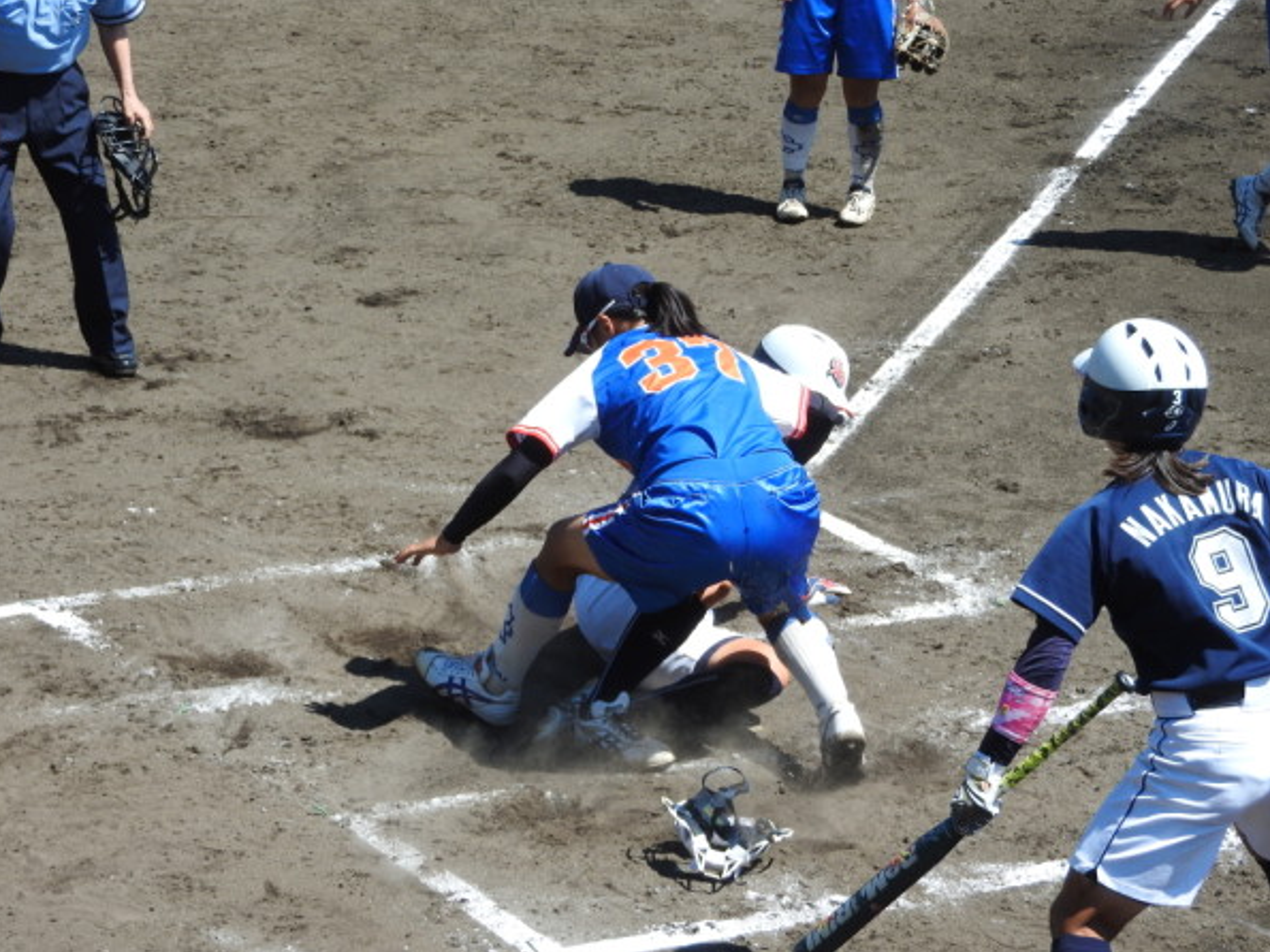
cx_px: 632
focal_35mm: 126
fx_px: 4622
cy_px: 478
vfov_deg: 11.8
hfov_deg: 15.6
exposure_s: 1/400
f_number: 5
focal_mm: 22.4
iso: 100
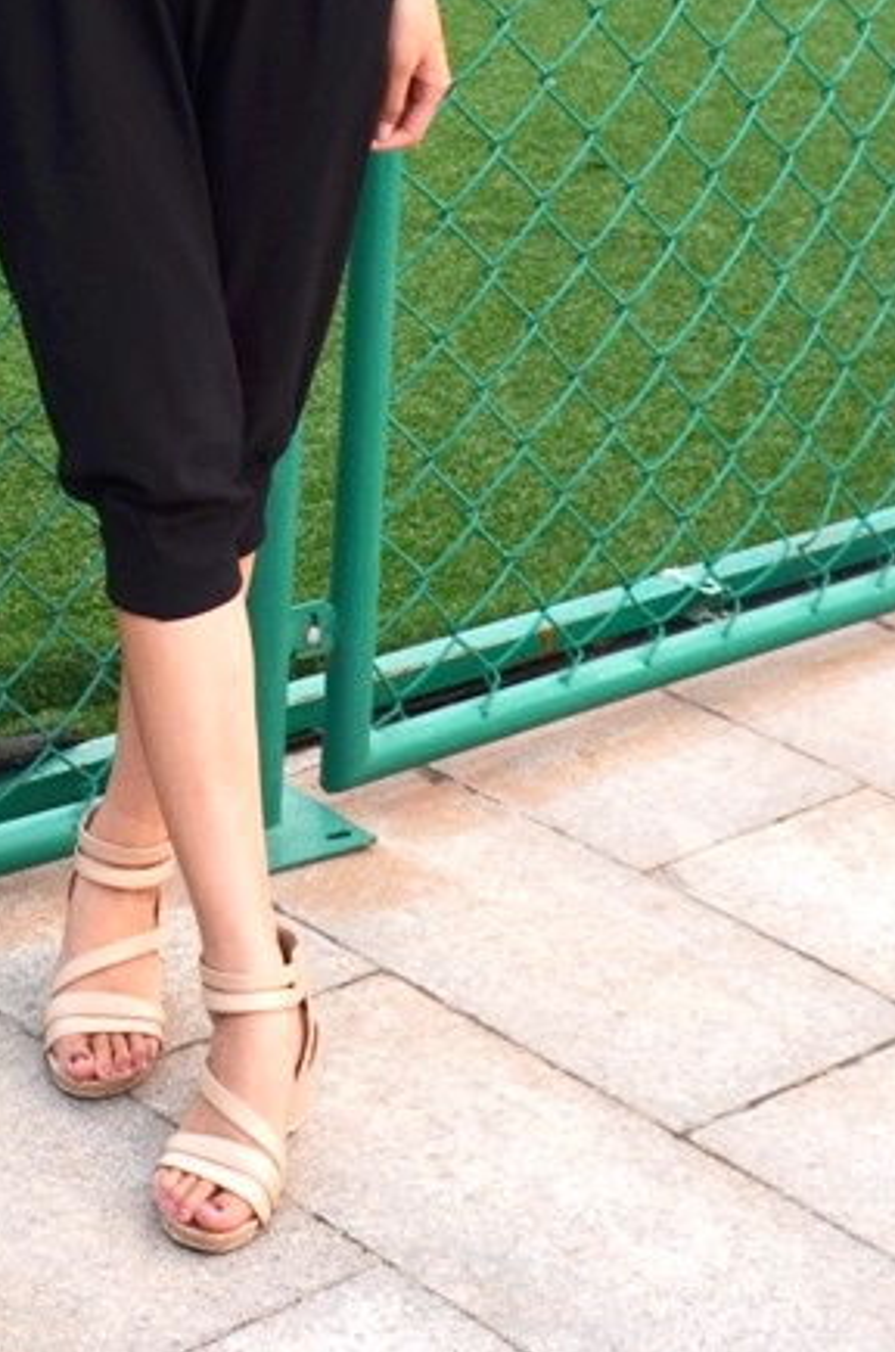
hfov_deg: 11.9
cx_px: -9
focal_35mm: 113
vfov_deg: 17.4
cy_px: -208
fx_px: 4234
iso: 100
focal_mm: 32
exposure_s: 1/125
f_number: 6.3
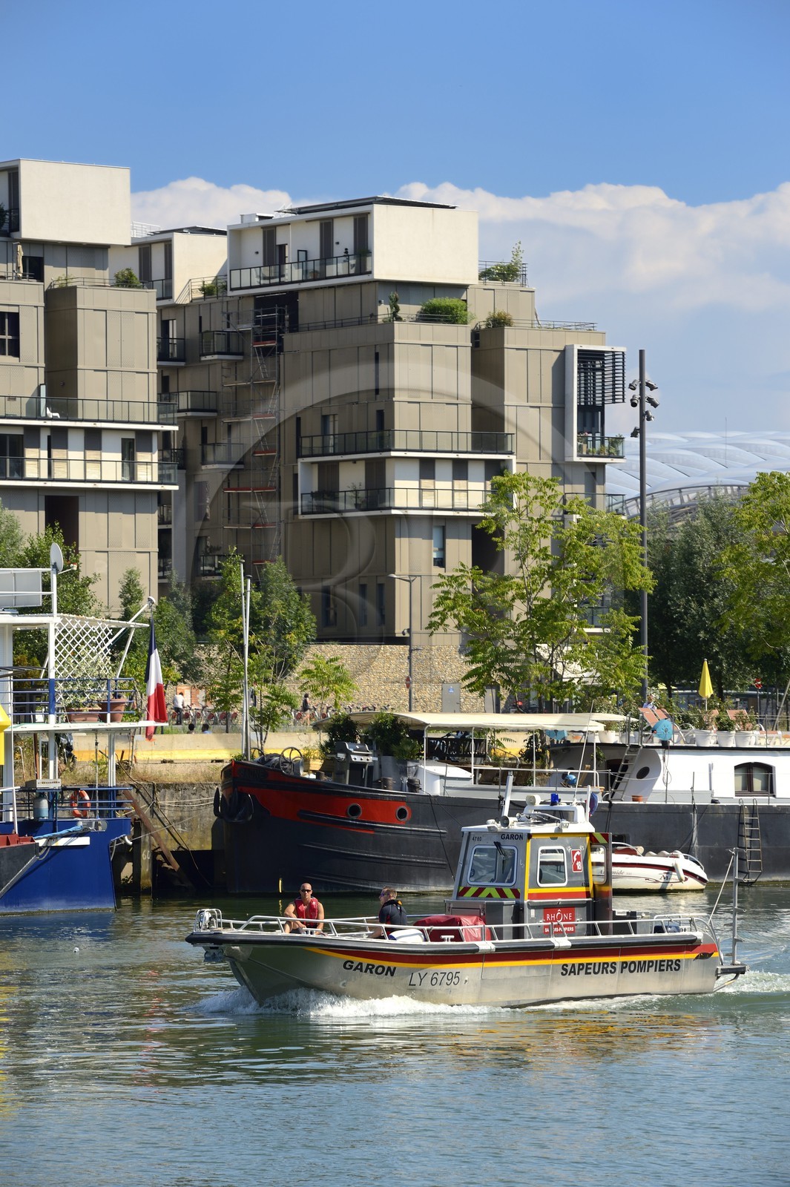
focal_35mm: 155
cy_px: 594
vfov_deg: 13.3
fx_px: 5107
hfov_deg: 8.8
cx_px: 395
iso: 200
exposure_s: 1/320
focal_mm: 155
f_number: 10
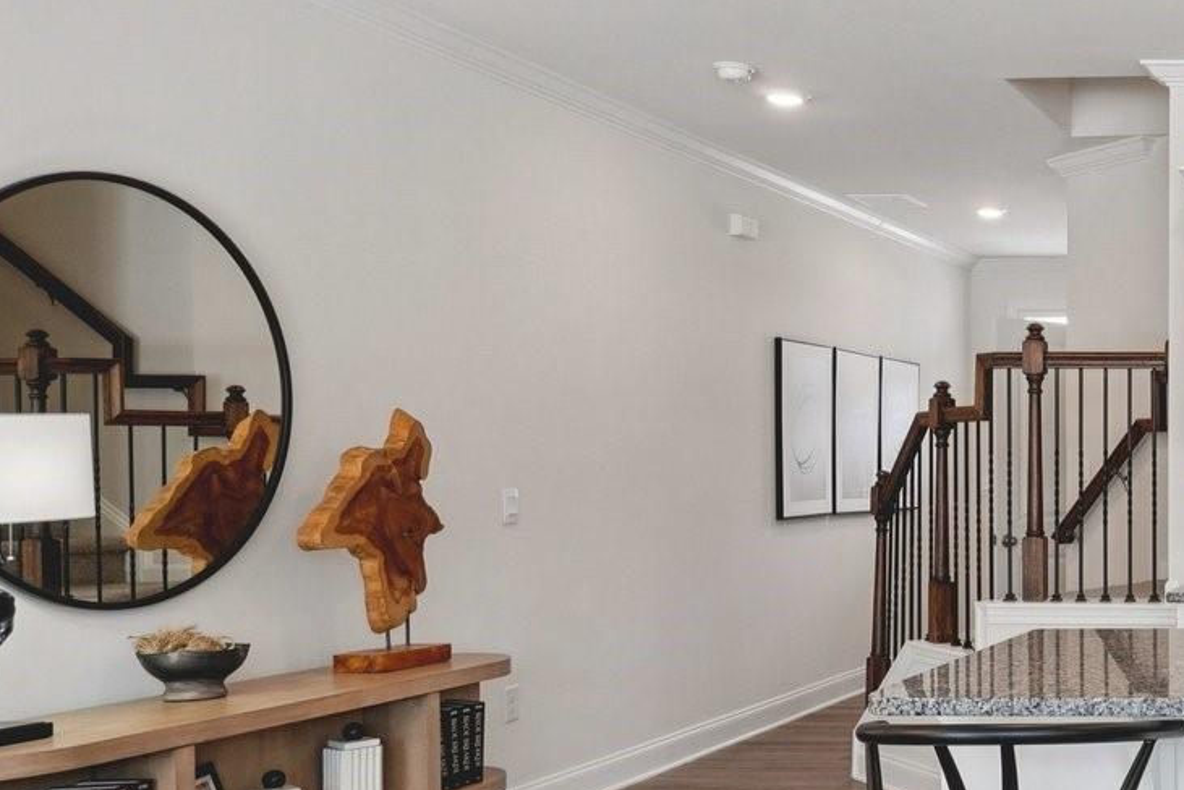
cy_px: 478
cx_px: 1516
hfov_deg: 34.1
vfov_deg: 31.8
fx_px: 1382
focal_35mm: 42
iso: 400
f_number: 8
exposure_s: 1/30
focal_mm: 10
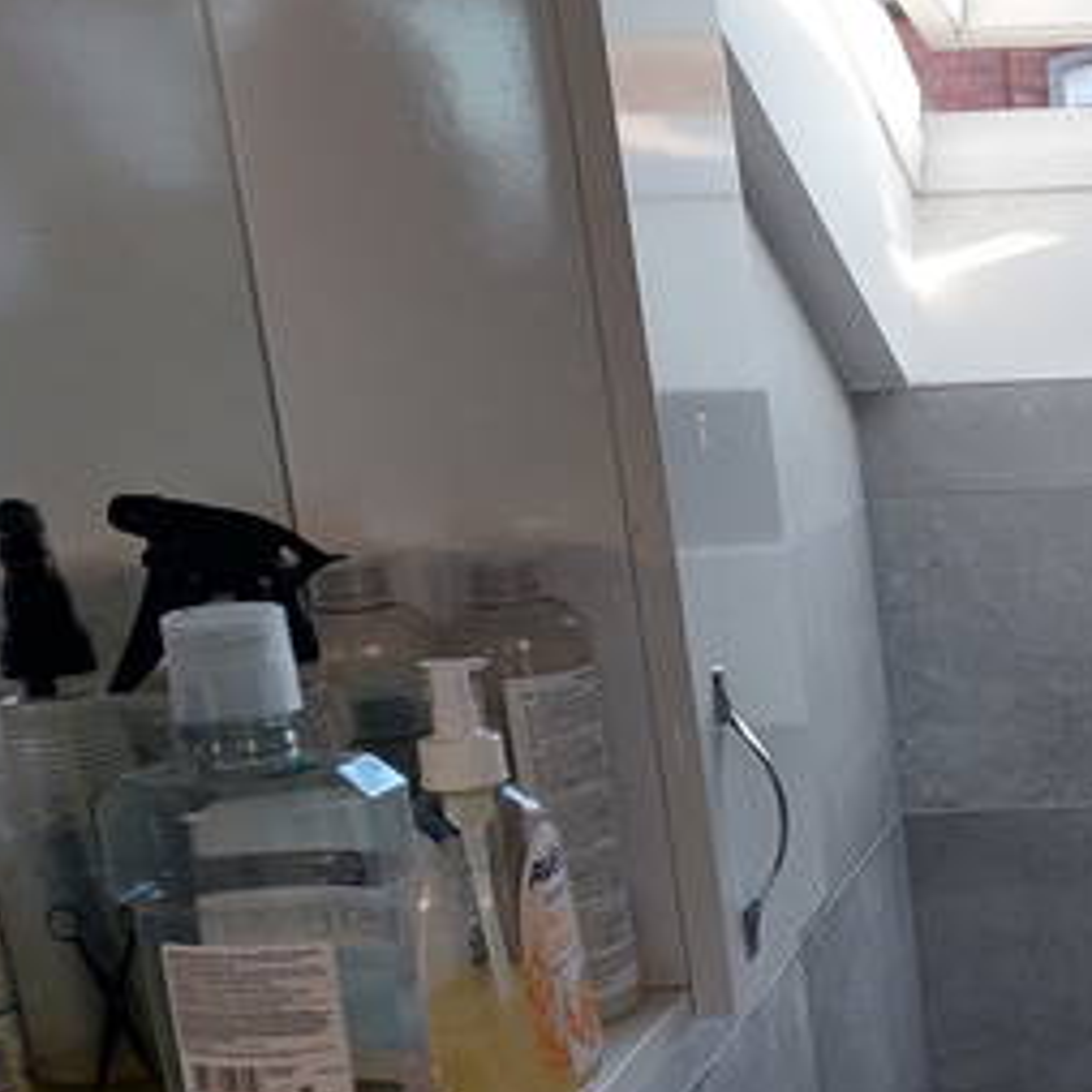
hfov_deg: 22.2
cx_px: 1578
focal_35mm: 66
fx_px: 2356
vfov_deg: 25.7
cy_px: 843
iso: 50
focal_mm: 5.23
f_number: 1.8
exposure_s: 1/50
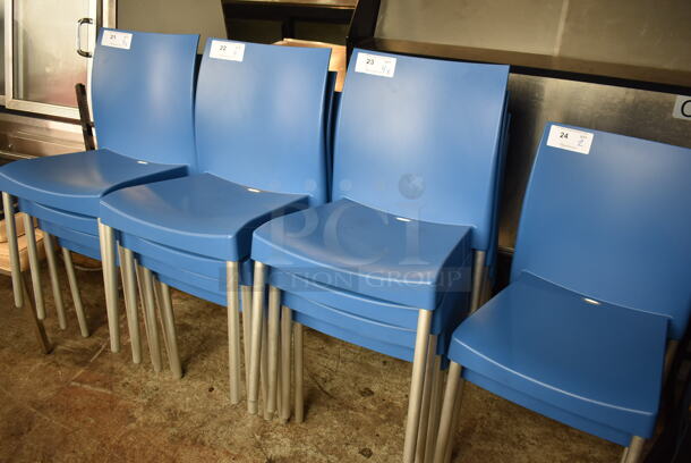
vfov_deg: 43.7
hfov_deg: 61.9
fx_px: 576
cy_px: 232
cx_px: 346
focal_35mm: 30
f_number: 3.5
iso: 800
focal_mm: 20
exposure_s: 1/200
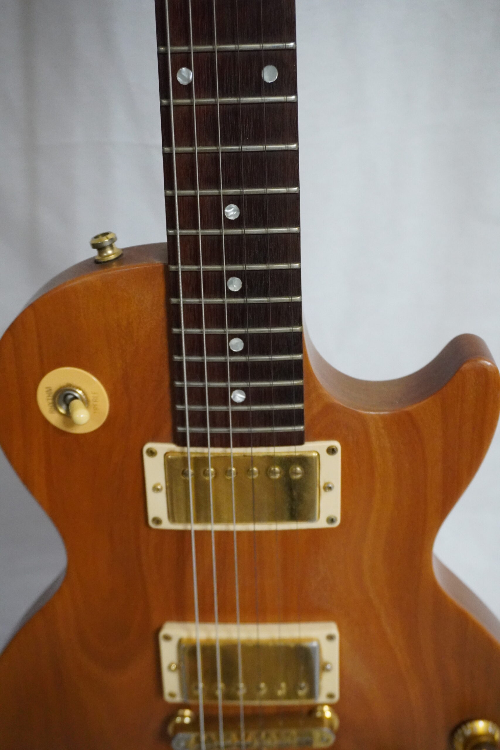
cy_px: 375
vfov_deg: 49.6
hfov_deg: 34.2
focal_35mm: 39
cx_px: 250
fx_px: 812
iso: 6400
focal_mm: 26
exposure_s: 1/160
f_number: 4.5
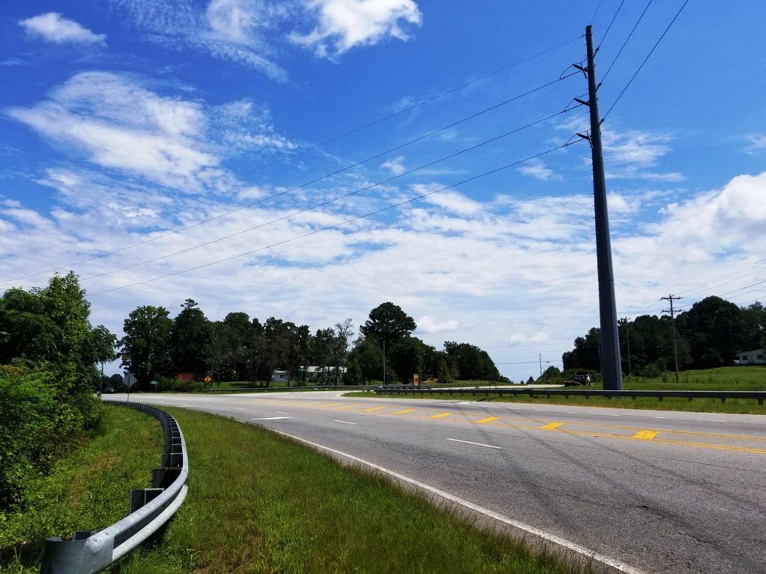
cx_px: 383
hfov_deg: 67.3
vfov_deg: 53.1
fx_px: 575
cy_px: 287
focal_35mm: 26
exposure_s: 1/4256
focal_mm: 4.25
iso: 50
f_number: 1.7
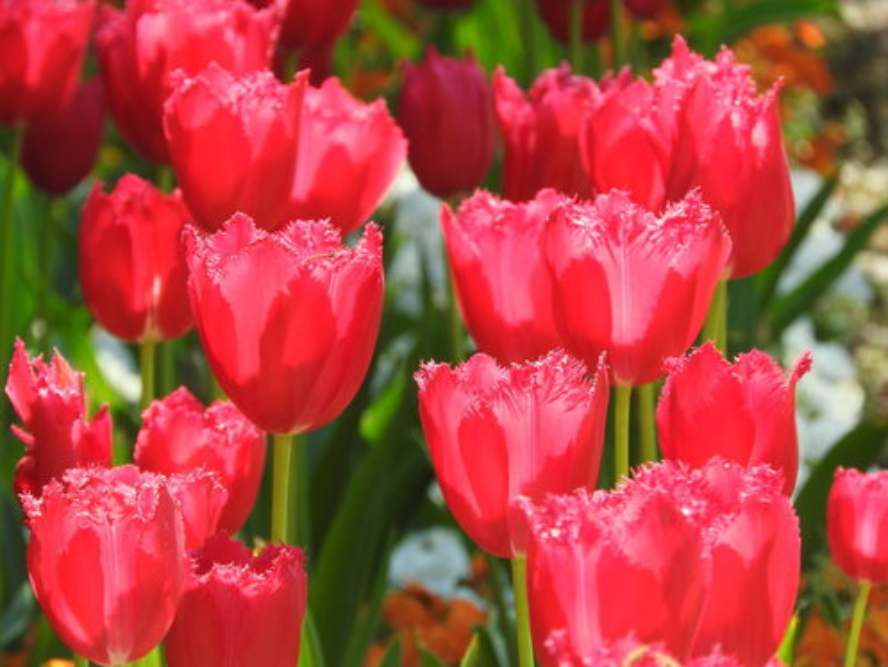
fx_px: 15498
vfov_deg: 2.5
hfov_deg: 3.3
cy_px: 334
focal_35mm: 604
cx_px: 445
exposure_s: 1/250
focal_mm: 107.5
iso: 160
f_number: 5.6
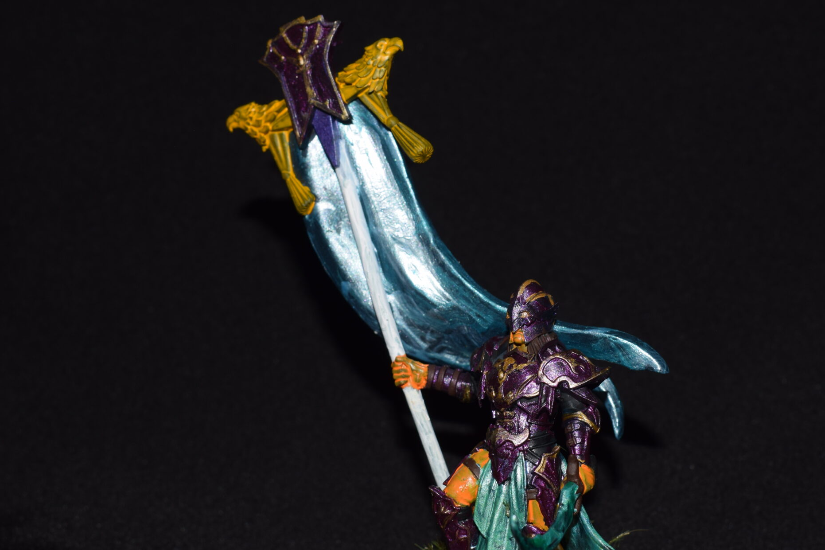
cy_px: 354
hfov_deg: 30.4
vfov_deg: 20.6
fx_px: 1512
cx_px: 500
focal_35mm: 66
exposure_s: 1/60
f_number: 8
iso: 100
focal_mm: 32
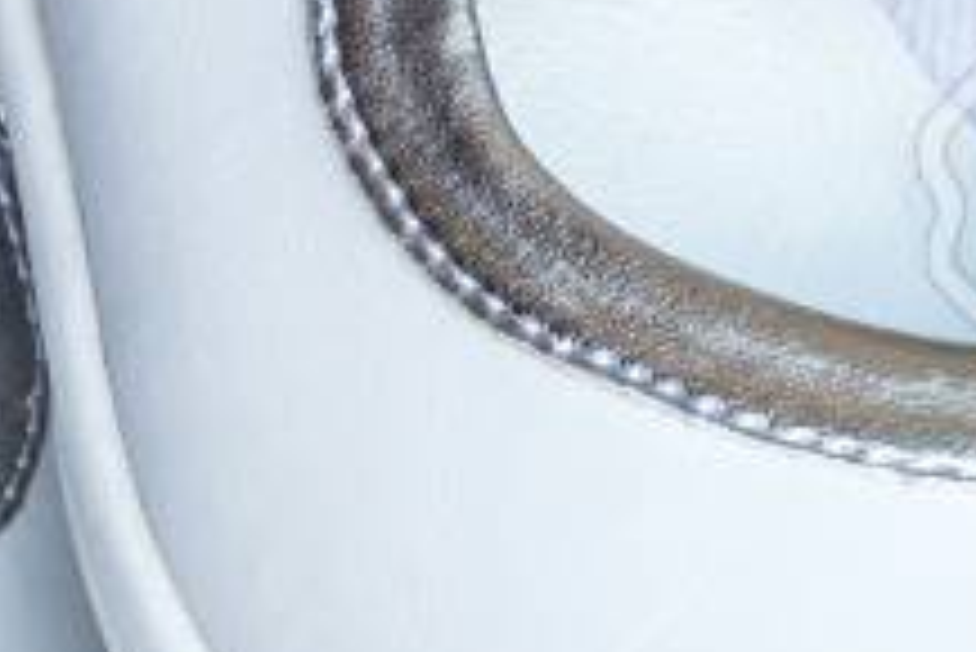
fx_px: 9088
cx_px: 292
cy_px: 7
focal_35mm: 335
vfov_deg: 4.1
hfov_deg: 6.1
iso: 100
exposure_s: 1/3
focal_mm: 56
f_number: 16
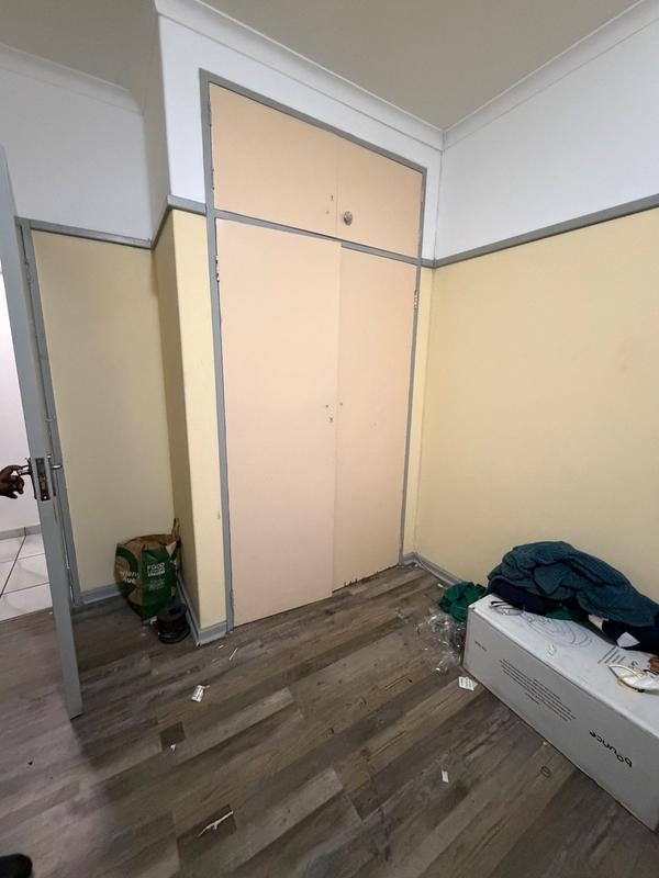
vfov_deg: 102.1
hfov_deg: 85.7
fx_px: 355
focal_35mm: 14
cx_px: 330
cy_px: 439
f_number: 2.2
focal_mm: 2.22
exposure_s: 1/50
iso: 1000
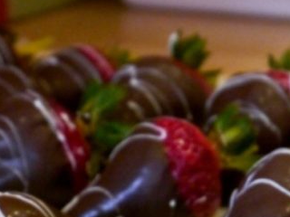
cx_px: 171
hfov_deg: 11.8
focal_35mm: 168
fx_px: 1407
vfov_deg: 8.6
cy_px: 354
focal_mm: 21
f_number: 5
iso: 400
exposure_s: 1/160
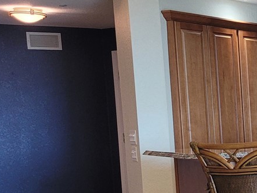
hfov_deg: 17.6
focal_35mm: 94
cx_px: 437
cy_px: 184
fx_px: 698
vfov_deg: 15.5
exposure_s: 1/120
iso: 200
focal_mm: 5.4
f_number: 1.8
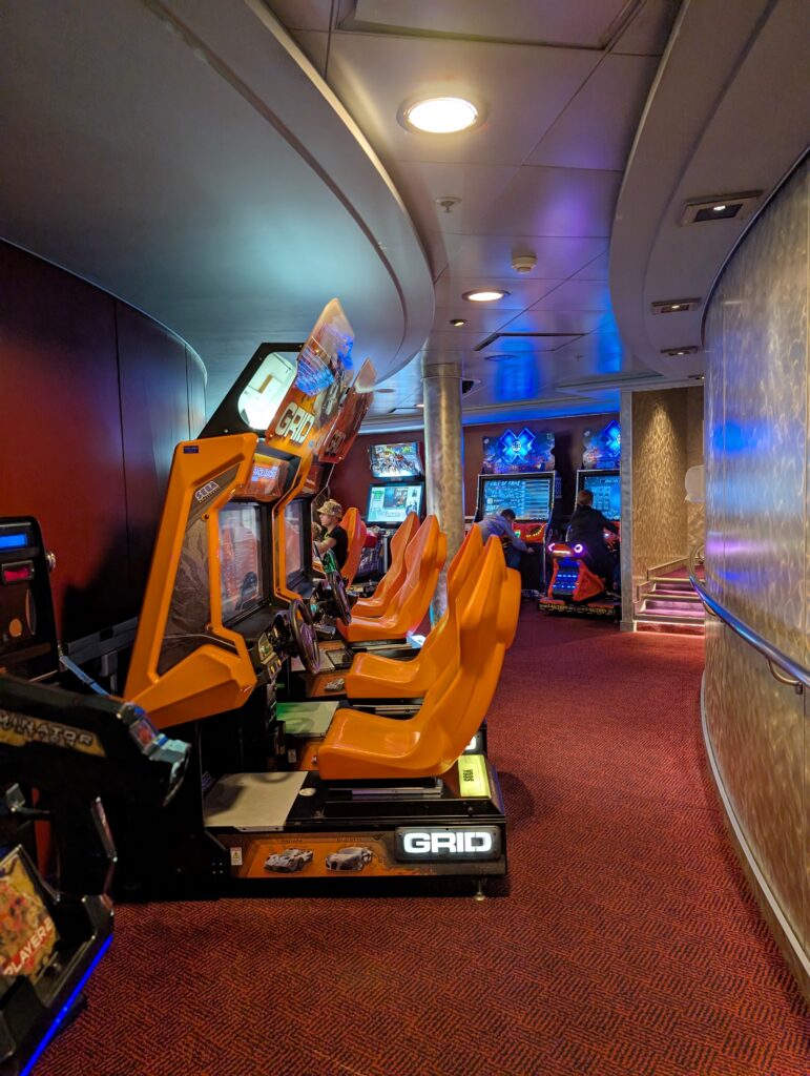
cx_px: 405
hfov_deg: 56.9
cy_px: 538
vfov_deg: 71.5
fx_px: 747
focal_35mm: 24
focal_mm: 6.9
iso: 350
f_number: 1.68
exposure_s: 1/71.4
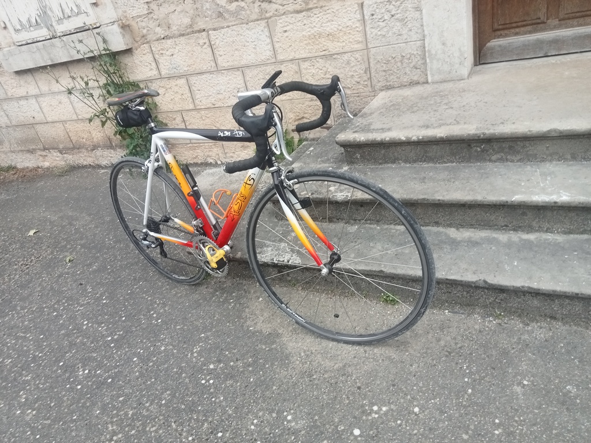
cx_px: 296
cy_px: 222
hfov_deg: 63.4
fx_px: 478
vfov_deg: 49.7
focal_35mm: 28
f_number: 2.2
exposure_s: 1/179
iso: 100
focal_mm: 3.46
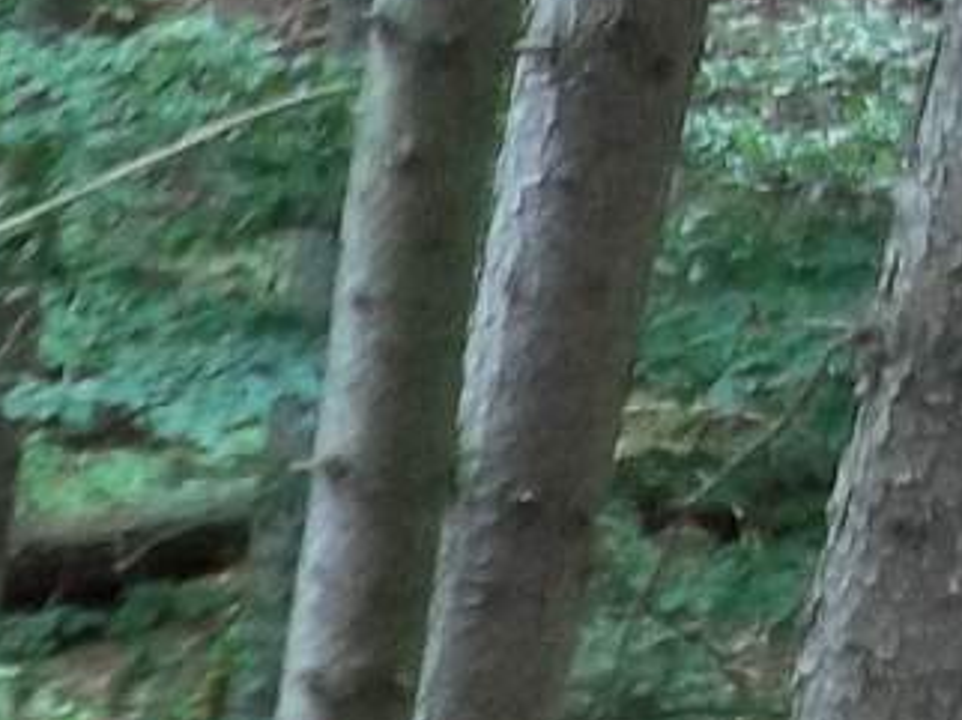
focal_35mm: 199
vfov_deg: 7.1
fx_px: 5526
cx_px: -1634
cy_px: 1619
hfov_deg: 8.7
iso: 160
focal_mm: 5.7
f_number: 2.9
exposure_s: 1/30
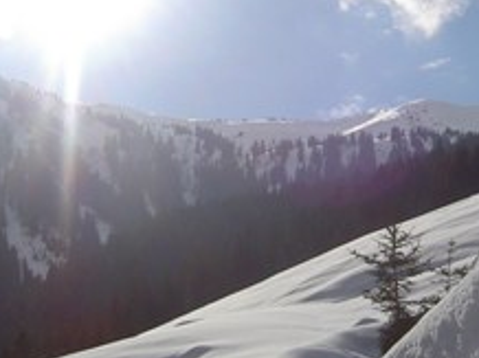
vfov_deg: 14.7
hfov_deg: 19.6
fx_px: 1382
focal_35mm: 100
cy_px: 66
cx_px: 275
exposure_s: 1/2000
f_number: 4.7
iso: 50
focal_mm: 5.6
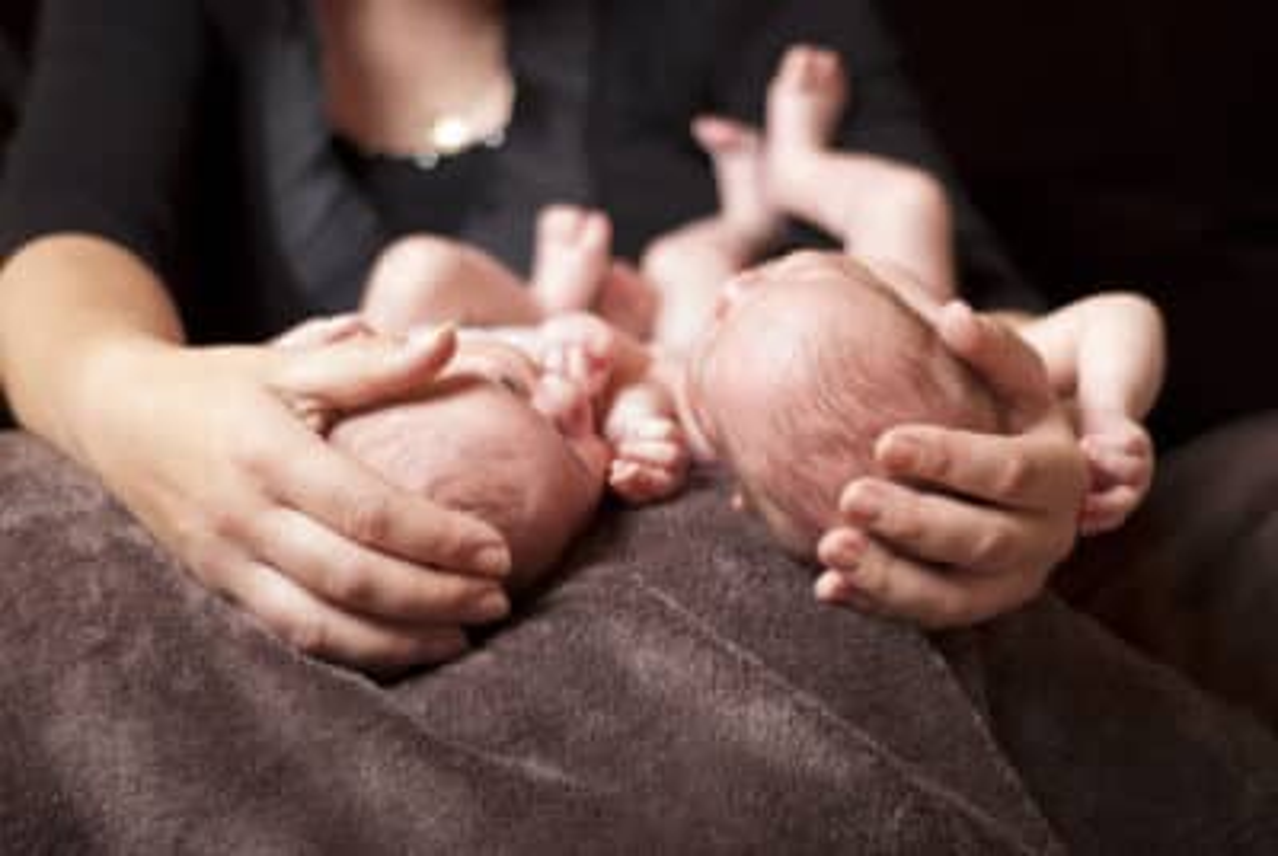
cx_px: 639
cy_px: 428
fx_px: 2666
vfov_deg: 18.2
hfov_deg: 27.0
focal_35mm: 75
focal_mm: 50
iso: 100
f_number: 1.8
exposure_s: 1/160
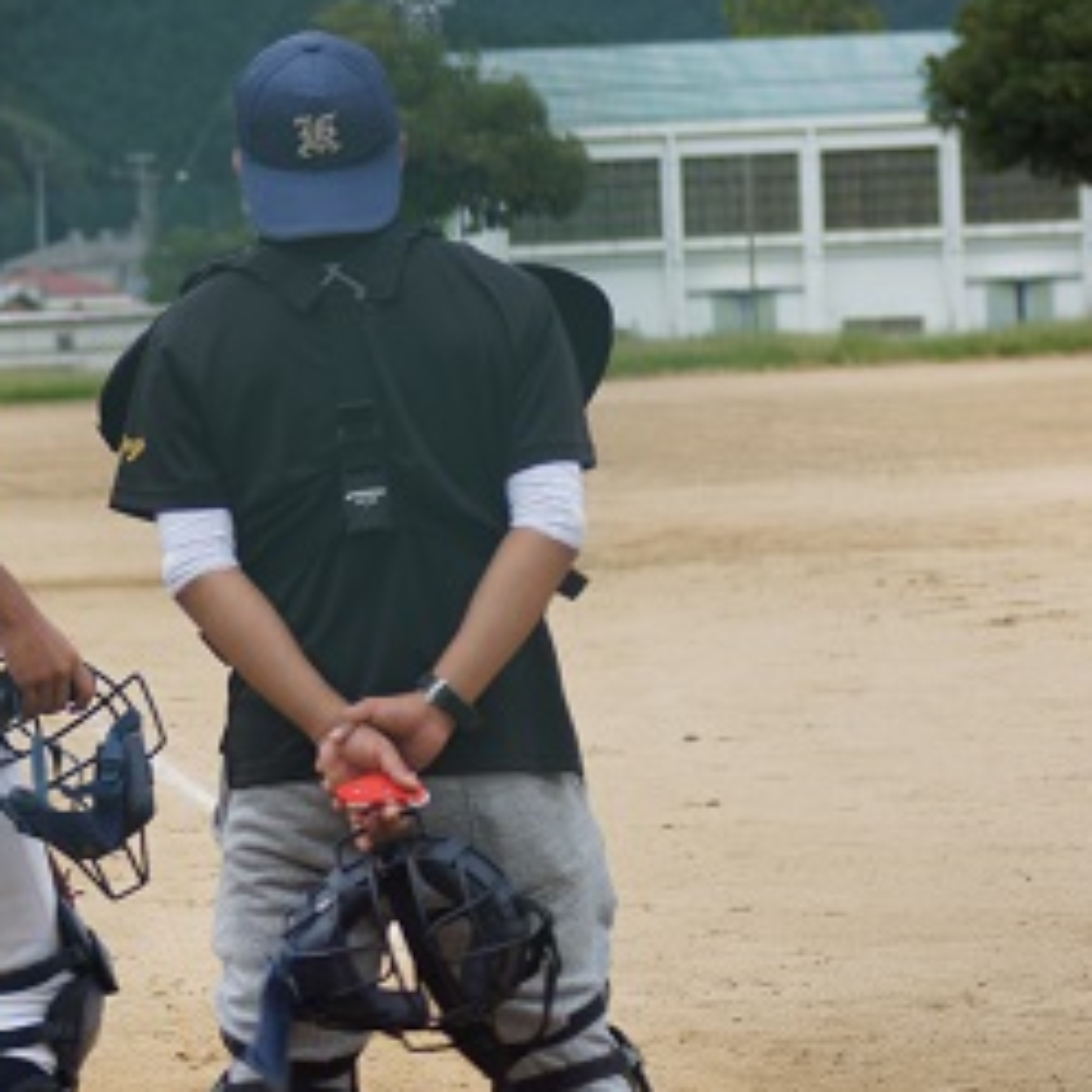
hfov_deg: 8.2
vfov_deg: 8.2
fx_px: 7632
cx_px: 259
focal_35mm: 214
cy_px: 625
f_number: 5
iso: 100
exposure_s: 1/160
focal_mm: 85
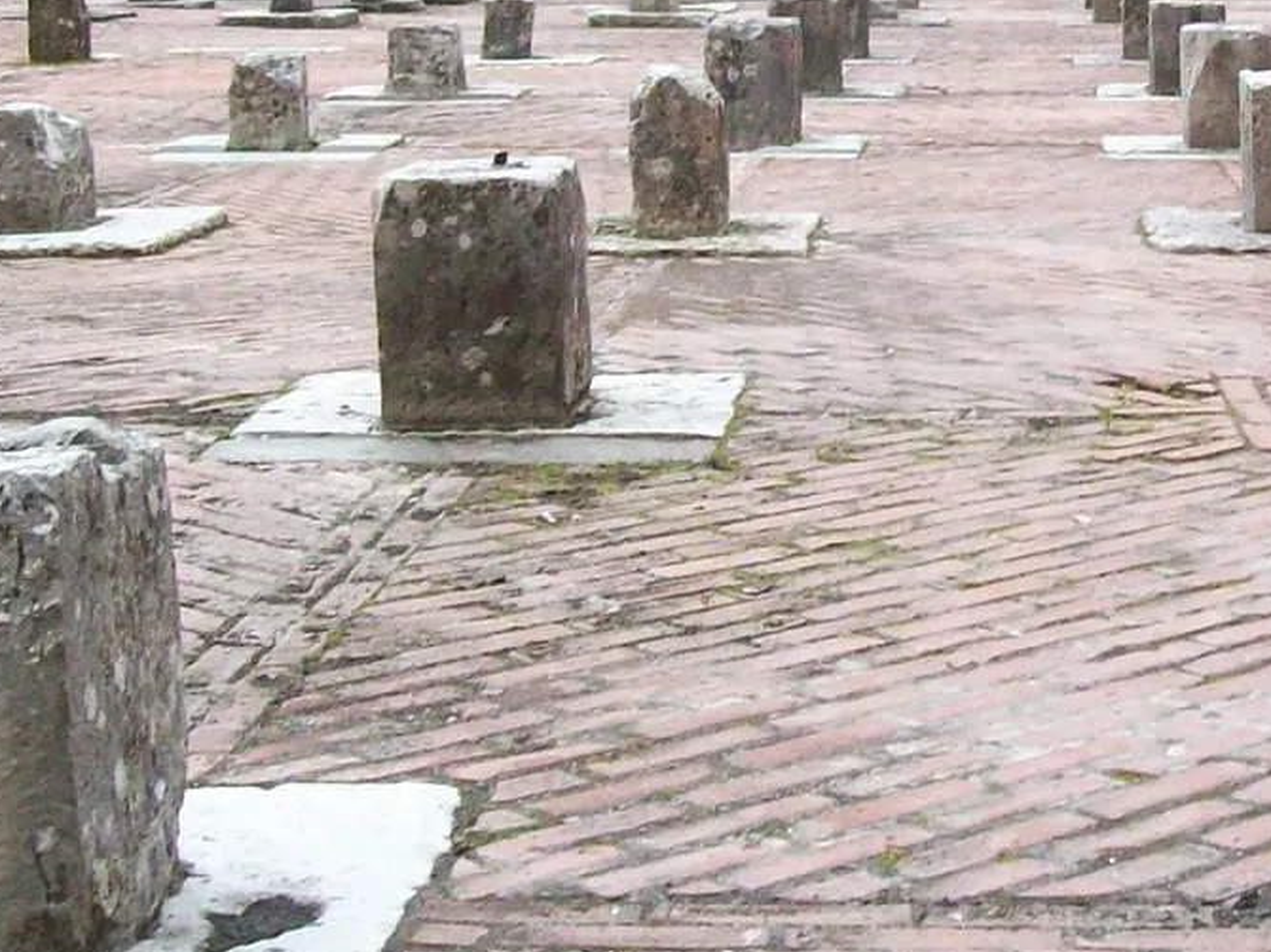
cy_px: 192
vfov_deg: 17.0
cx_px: 1079
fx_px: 3157
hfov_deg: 22.4
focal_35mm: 86
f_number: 2.7
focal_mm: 6
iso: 200
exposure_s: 1/52.1
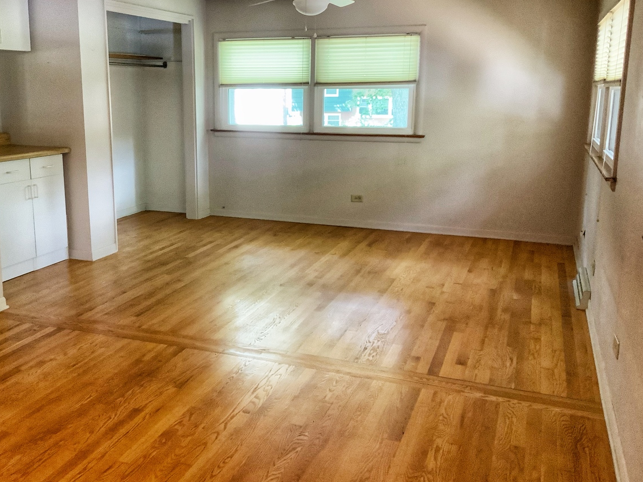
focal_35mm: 37
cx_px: 252
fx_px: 687
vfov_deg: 38.6
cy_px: 224
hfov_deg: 49.8
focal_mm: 3
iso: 250
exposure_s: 1/40
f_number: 1.8
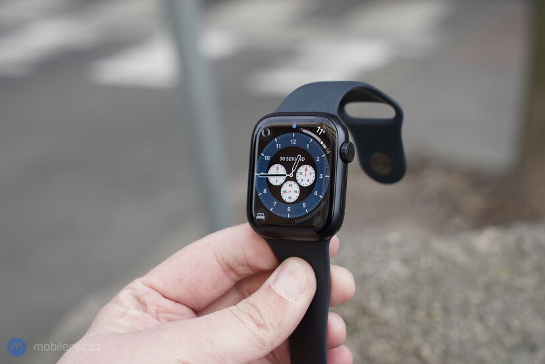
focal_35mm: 70
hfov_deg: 28.8
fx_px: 1060
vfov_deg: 19.5
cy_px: 182
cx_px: 272
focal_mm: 70
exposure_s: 1/160
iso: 320
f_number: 7.1
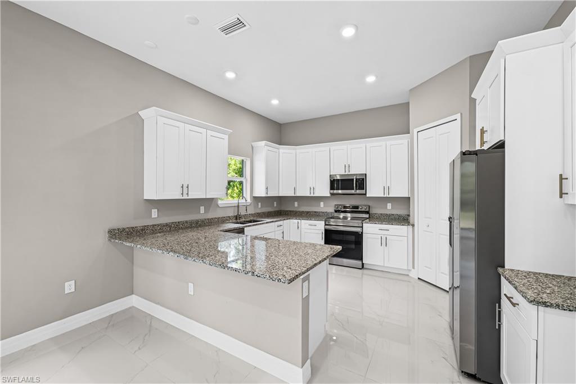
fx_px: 224
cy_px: 192
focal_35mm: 14
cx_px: 288
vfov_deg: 81.2
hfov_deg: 104.2
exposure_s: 1/30
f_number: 9
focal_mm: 14
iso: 2500
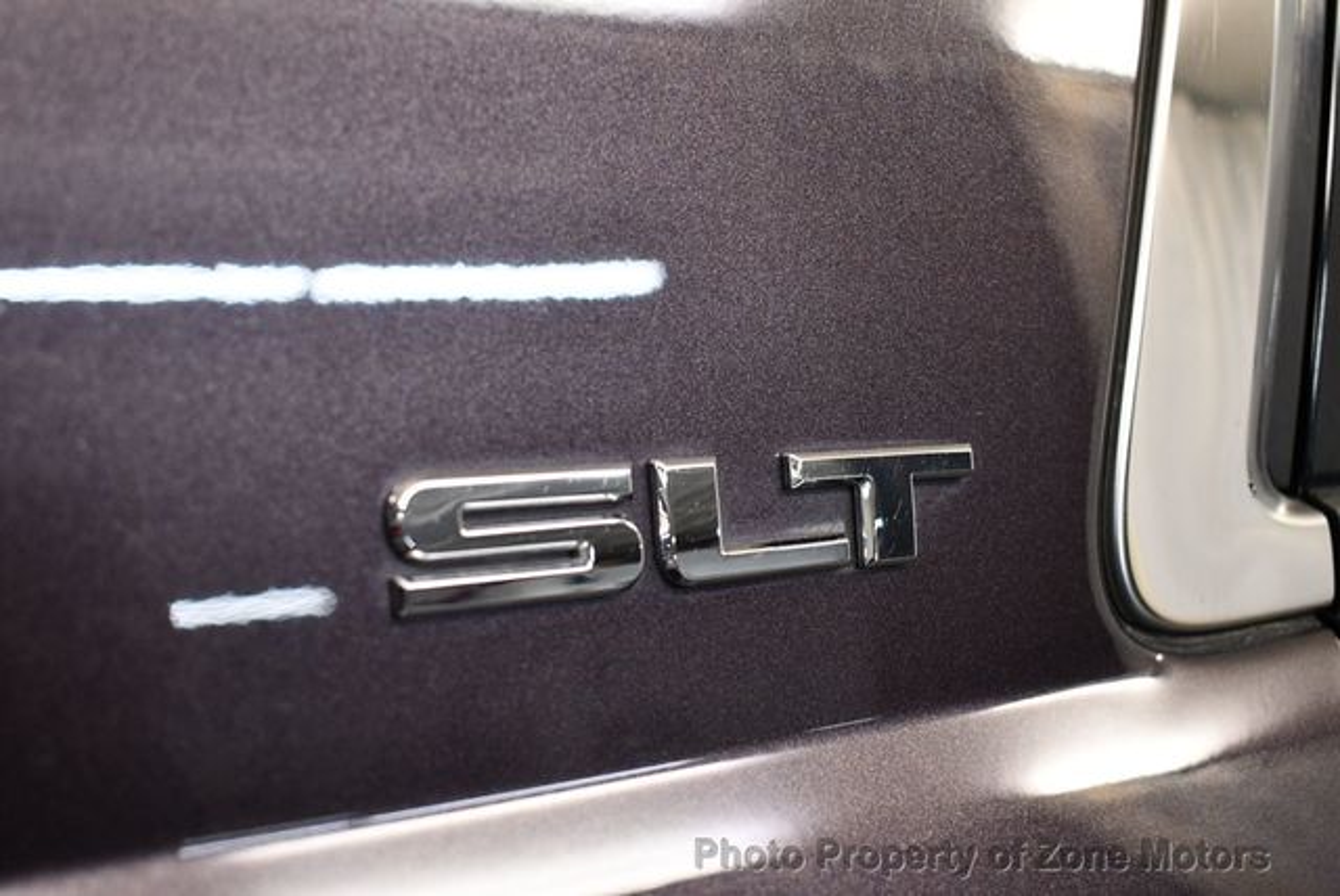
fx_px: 1341
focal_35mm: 36
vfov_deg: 36.9
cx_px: 670
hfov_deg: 53.1
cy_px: 448
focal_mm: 18
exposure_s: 1/125
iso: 1100
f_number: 3.5
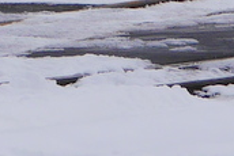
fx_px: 3630
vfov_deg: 2.4
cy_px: -278
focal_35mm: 558
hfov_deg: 3.7
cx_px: 76
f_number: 8
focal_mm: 42
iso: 160
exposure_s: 1/320
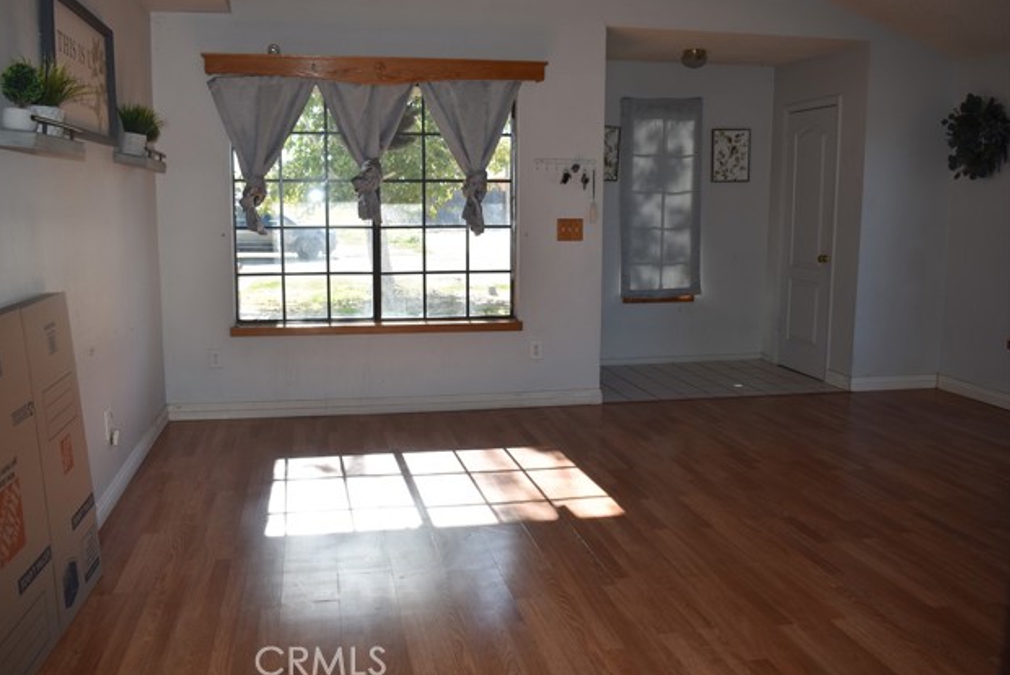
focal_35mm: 33
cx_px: 492
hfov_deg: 57.9
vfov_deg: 40.6
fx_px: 913
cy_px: 337
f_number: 5.6
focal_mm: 21
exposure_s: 1/125
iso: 125
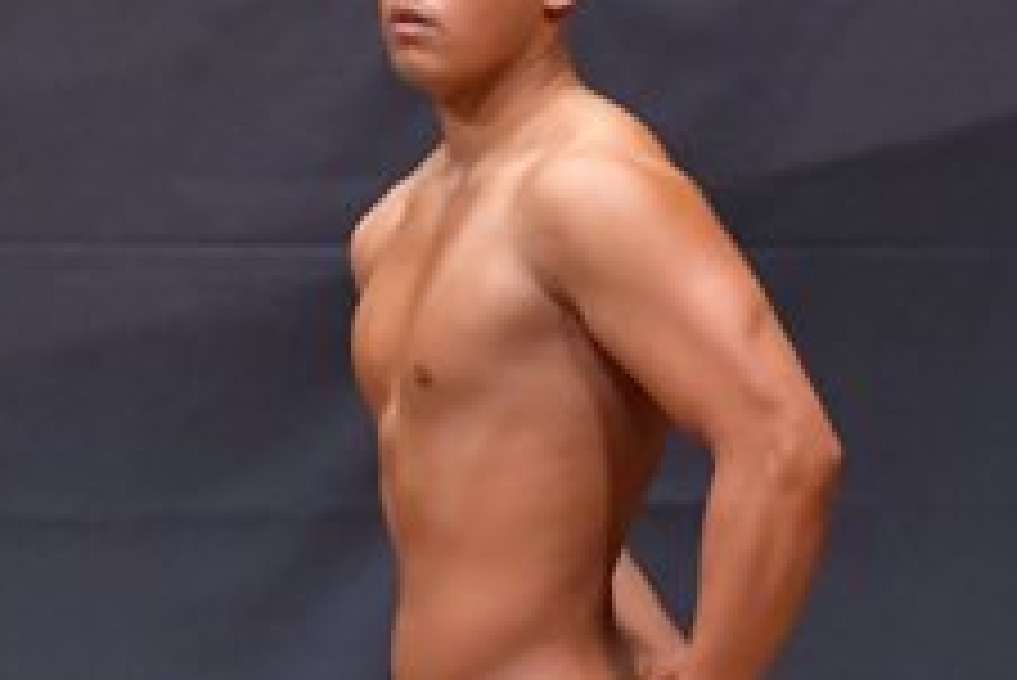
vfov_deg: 1.4
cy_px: 820
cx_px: -38
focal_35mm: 975
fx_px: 27560
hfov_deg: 2.1
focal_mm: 190
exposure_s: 1/400
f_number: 5.6
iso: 6400
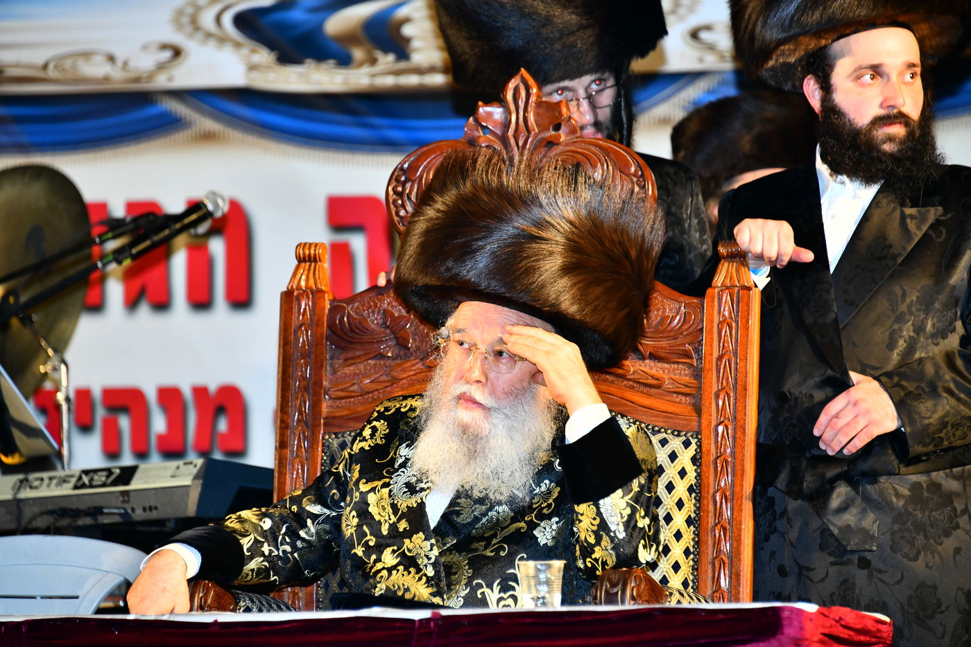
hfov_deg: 8.2
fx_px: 6742
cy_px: 324
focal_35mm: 250
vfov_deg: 5.5
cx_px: 486
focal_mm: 250
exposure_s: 1/160
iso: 1600
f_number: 5.6
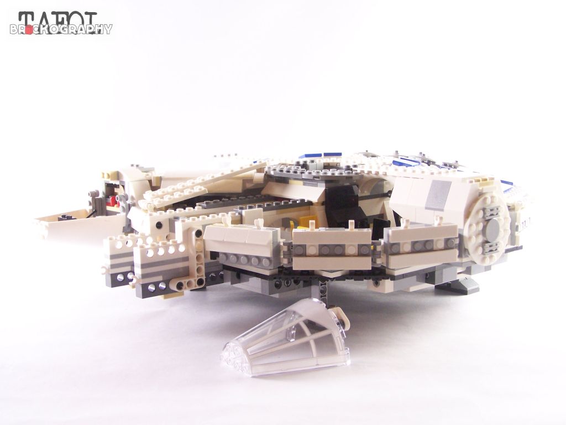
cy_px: 212
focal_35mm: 51
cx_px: 283
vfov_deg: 28.6
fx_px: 834
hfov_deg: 37.5
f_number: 3.2
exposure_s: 1/20
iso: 200
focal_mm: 8.5
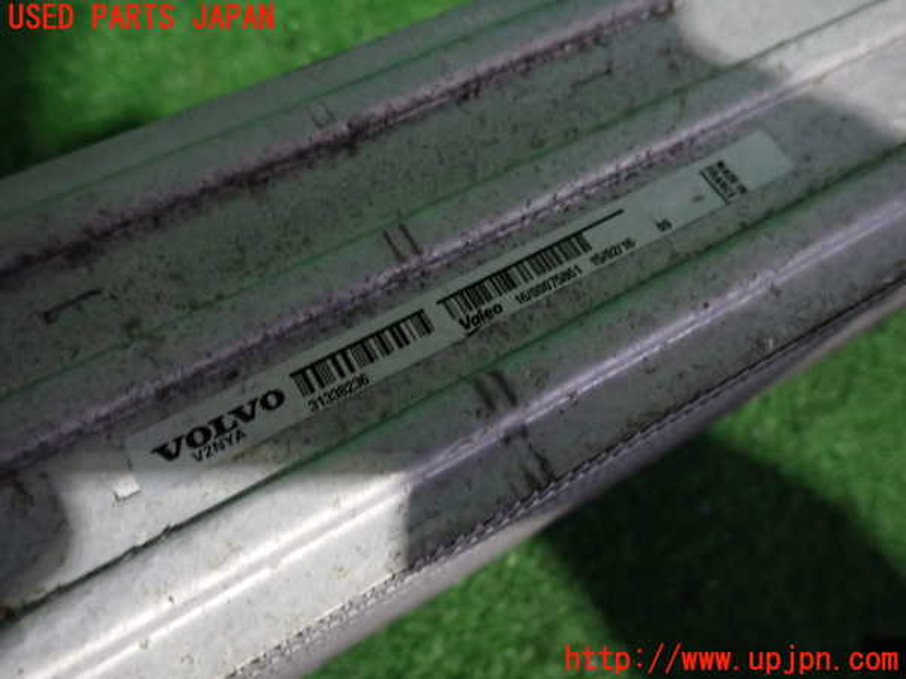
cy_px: 340
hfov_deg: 69.4
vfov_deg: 54.9
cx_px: 453
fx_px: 654
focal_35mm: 25
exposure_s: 1/30
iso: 400
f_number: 2
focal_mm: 4.5
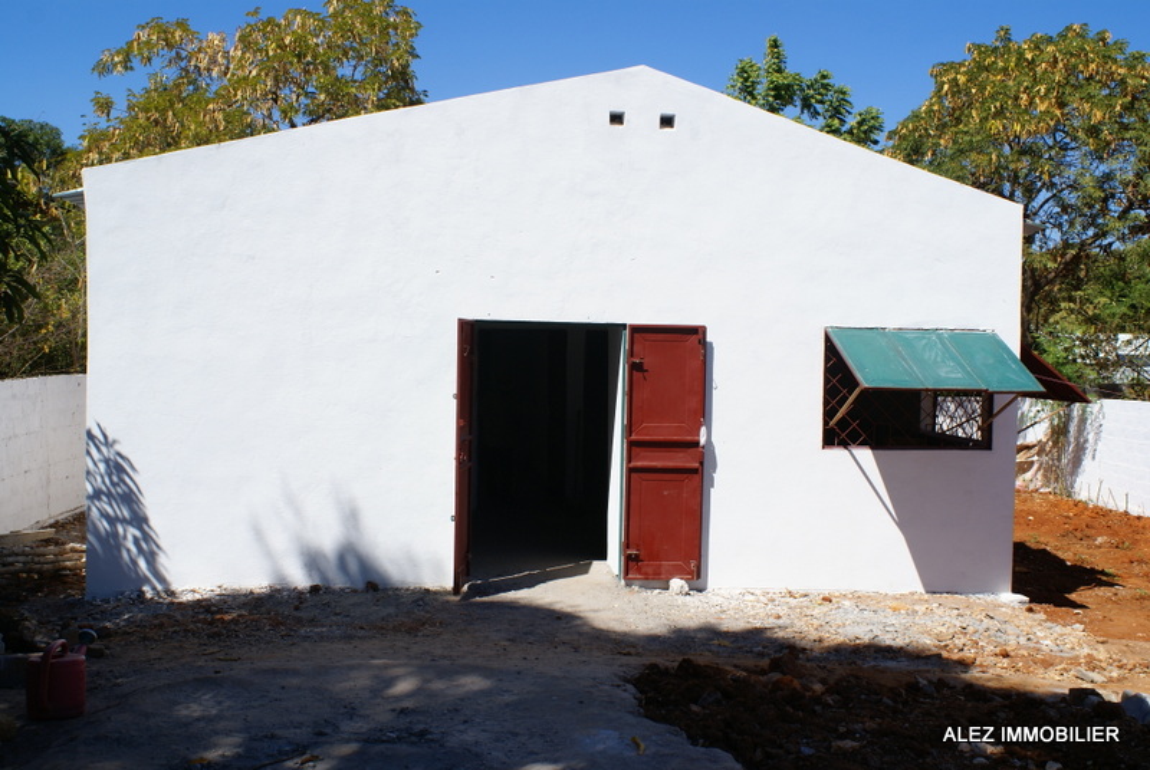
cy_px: 385
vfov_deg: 37.0
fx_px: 1152
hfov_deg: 53.1
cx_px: 575
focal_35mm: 36
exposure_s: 1/250
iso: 100
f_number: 9
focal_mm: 24
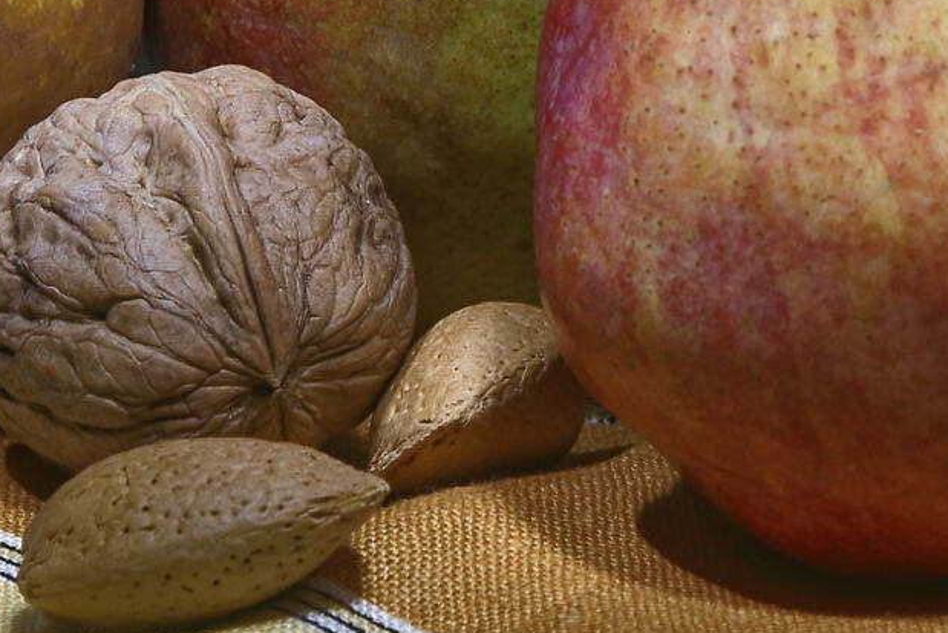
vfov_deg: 3.4
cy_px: -95
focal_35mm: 407
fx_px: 10719
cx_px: 792
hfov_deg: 5.1
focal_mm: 105
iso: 200
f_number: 13
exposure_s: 30
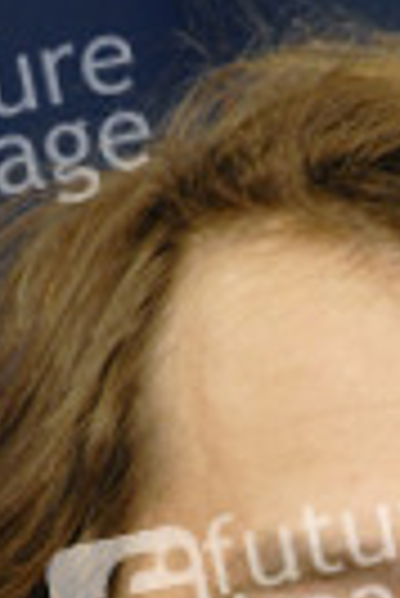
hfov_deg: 1.0
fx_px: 22506
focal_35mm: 1354
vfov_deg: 1.5
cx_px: 413
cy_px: 818
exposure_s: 1/100
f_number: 5.6
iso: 800
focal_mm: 300
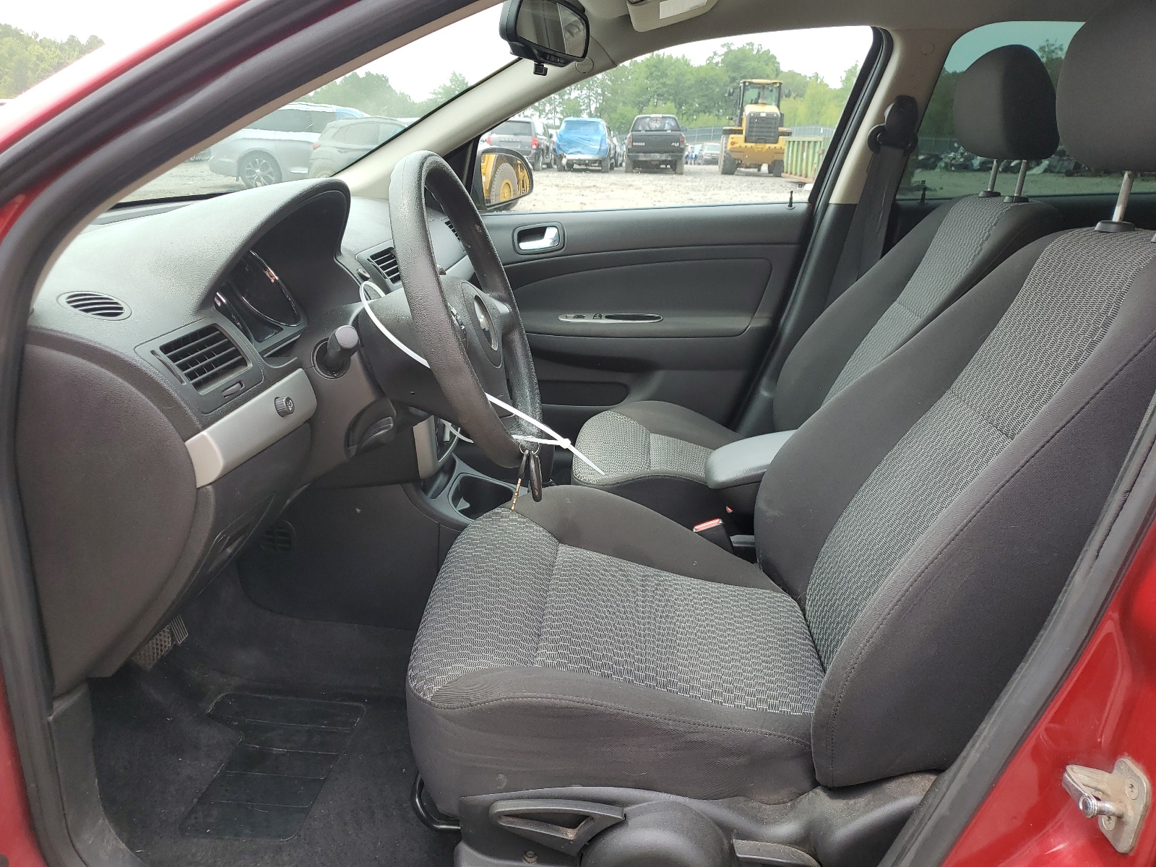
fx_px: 868
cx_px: 578
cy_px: 434
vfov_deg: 53.1
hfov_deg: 67.3
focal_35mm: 26
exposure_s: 1/435
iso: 50
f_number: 1.5
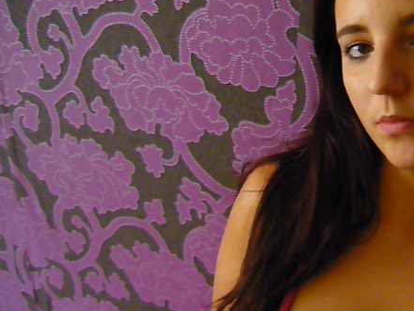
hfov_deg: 38.8
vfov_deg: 30.3
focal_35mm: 48
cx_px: 300
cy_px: 169
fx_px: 574
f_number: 2.8
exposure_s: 1/30
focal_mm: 5.5
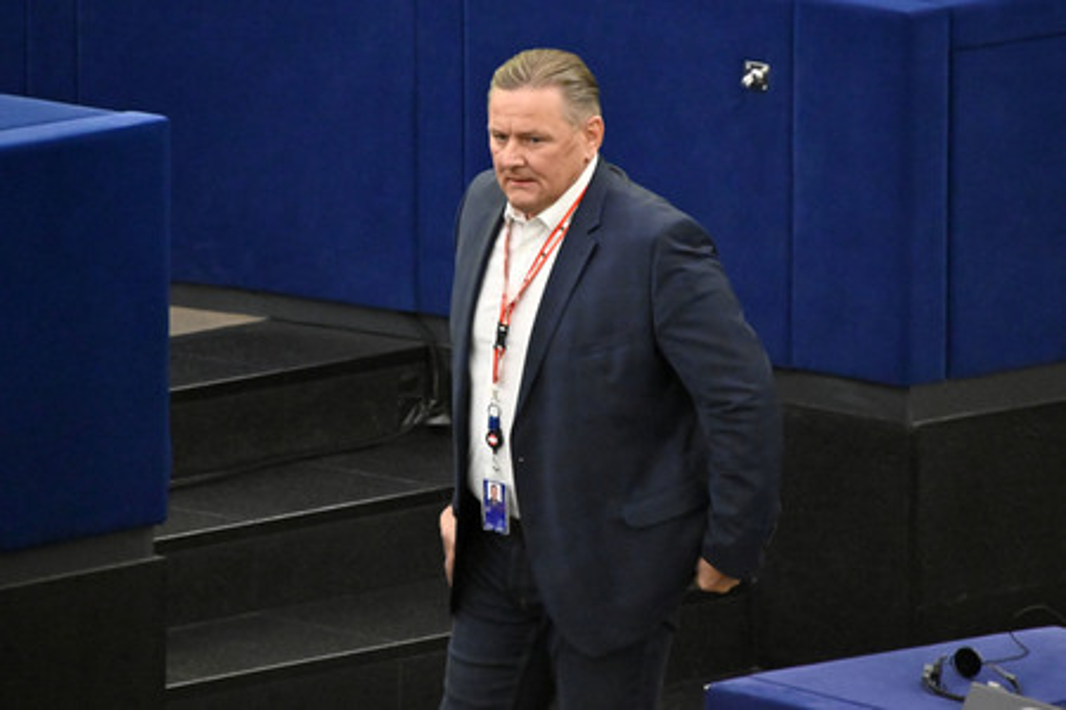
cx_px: 533
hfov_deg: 4.1
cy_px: 355
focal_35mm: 500
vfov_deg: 2.7
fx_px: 14804
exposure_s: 1/400
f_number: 6.3
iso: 6400
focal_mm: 500
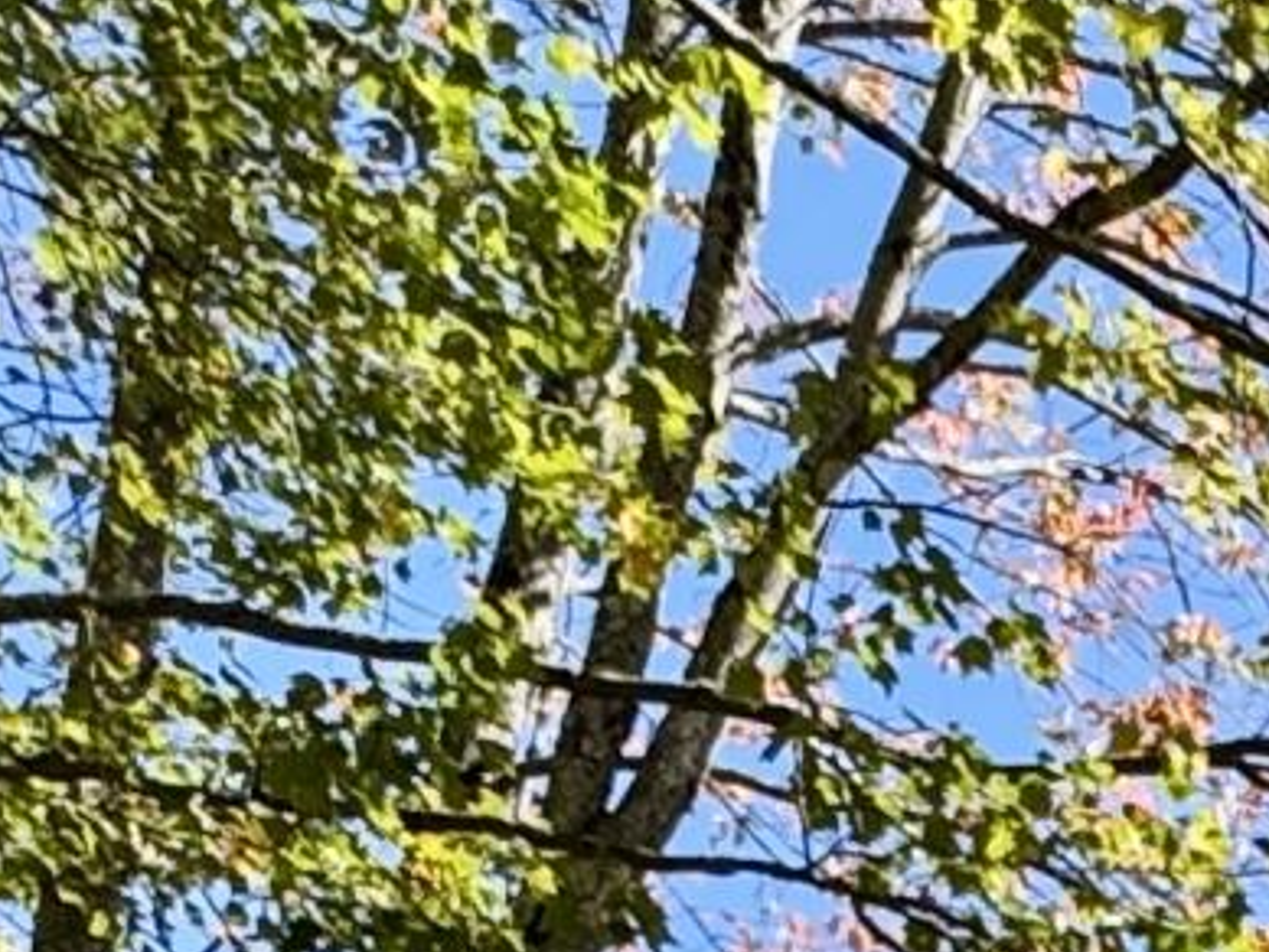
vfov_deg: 11.7
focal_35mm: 108
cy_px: 2139
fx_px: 3960
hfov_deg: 15.1
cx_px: 2460
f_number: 2.2
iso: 40
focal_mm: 2.22
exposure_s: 1/508
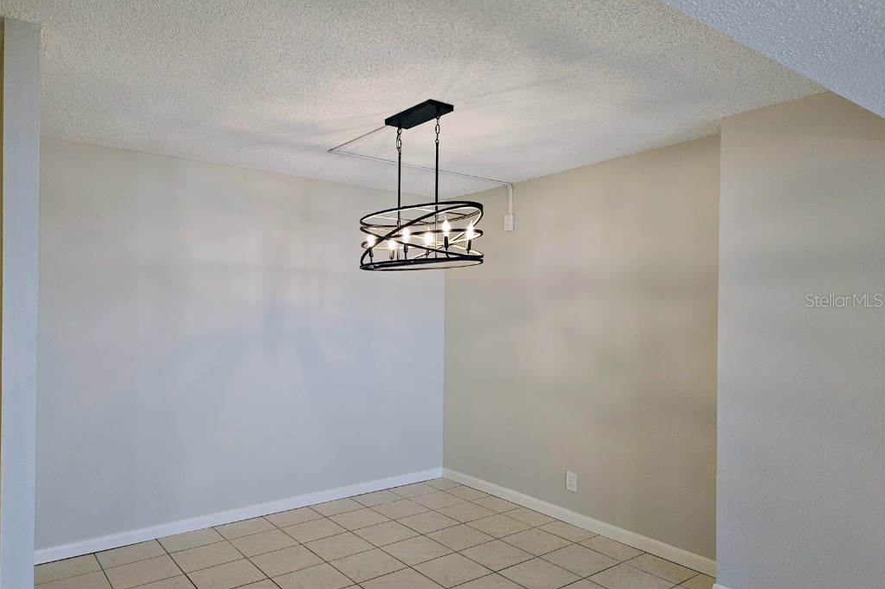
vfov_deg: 53.1
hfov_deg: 73.8
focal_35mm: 24
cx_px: 443
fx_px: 590
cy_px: 300
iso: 50
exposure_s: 1/60
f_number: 1.8
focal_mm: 5.4
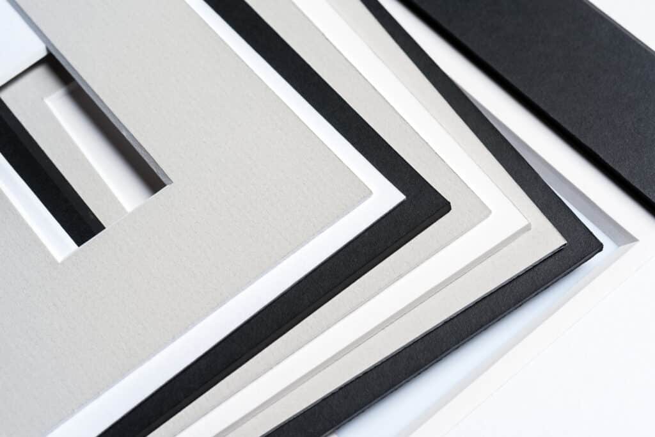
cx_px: 328
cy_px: 218
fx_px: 1092
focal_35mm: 60
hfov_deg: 33.4
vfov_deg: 22.6
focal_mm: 60
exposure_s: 1/125
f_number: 13
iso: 50
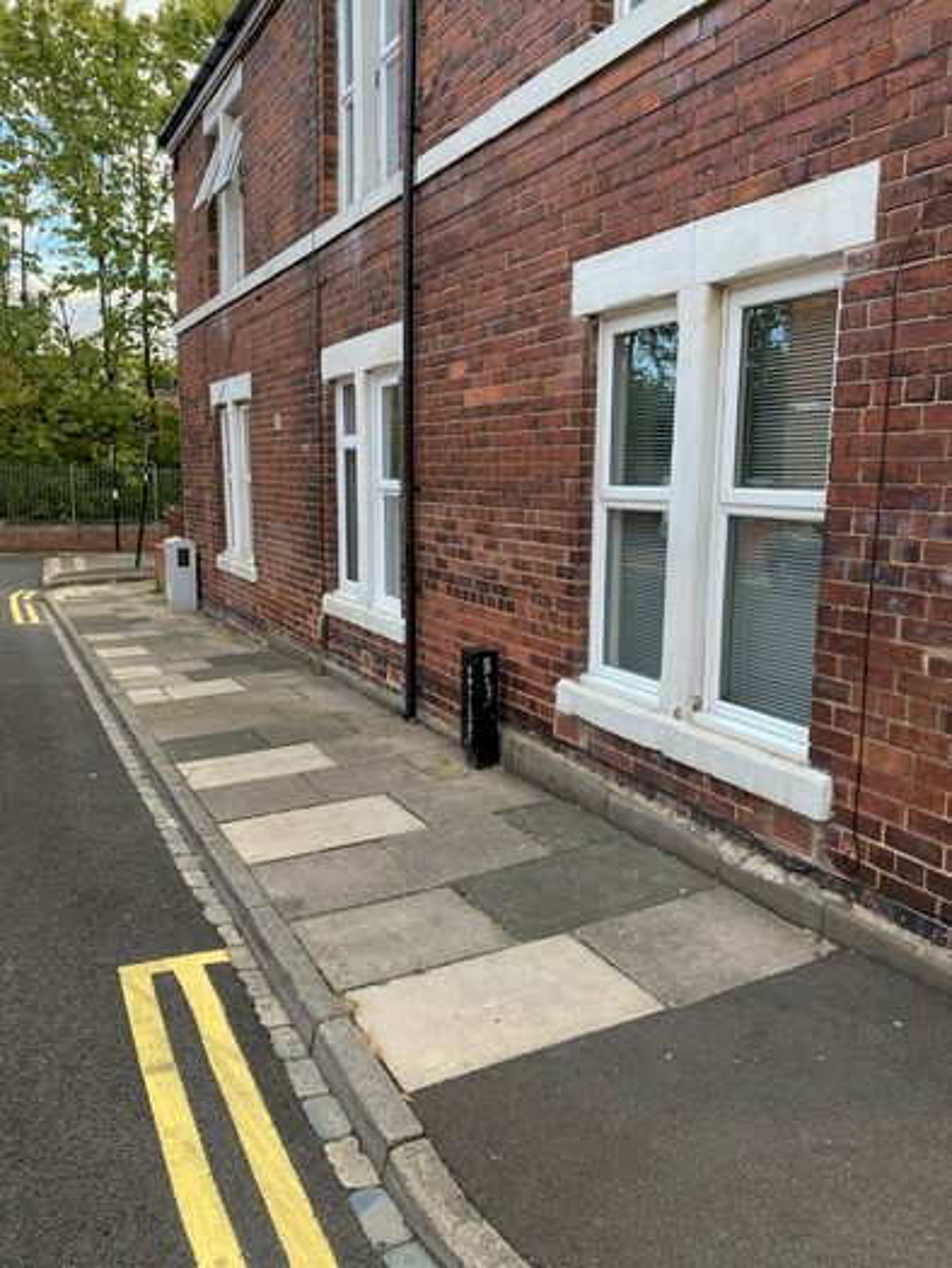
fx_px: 953
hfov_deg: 53.1
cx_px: 476
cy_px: 634
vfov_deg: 67.3
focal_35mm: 26
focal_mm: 4.25
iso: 32
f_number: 1.8
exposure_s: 1/460
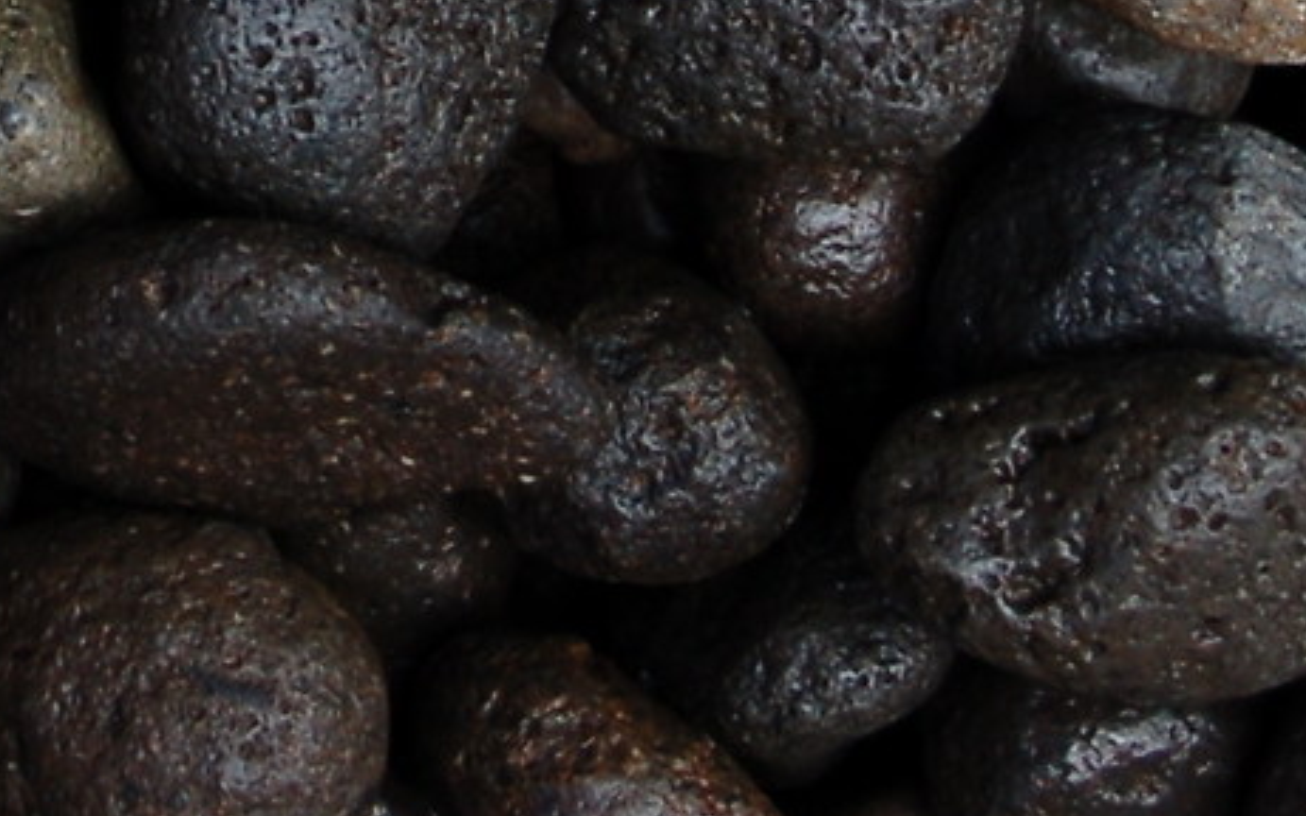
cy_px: -905
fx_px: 15575
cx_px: -127
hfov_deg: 4.8
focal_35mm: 438
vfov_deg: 3.0
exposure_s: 1/160
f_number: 6.3
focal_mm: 55
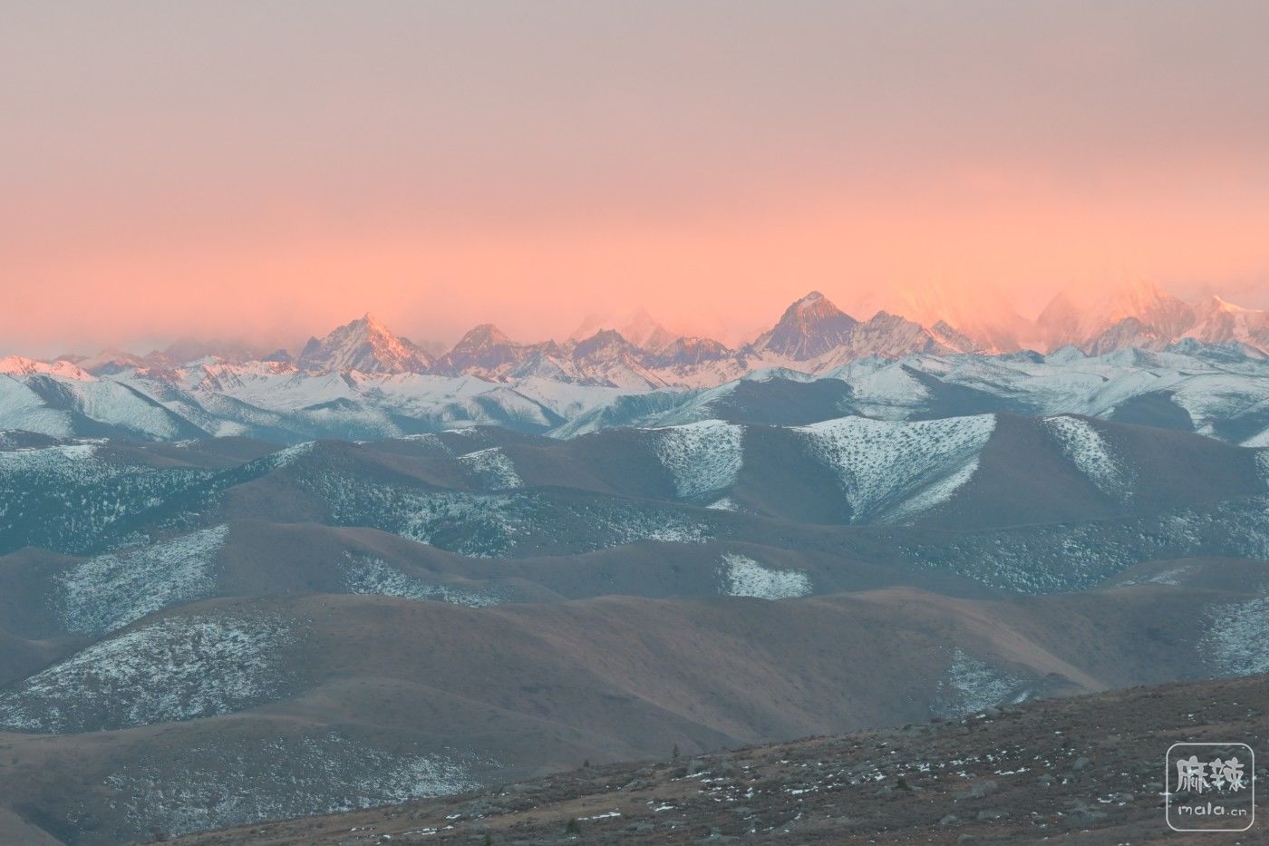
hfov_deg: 15.4
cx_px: 634
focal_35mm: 133
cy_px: 423
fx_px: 4687
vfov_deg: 10.3
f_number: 6.3
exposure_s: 1/100
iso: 720
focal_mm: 89
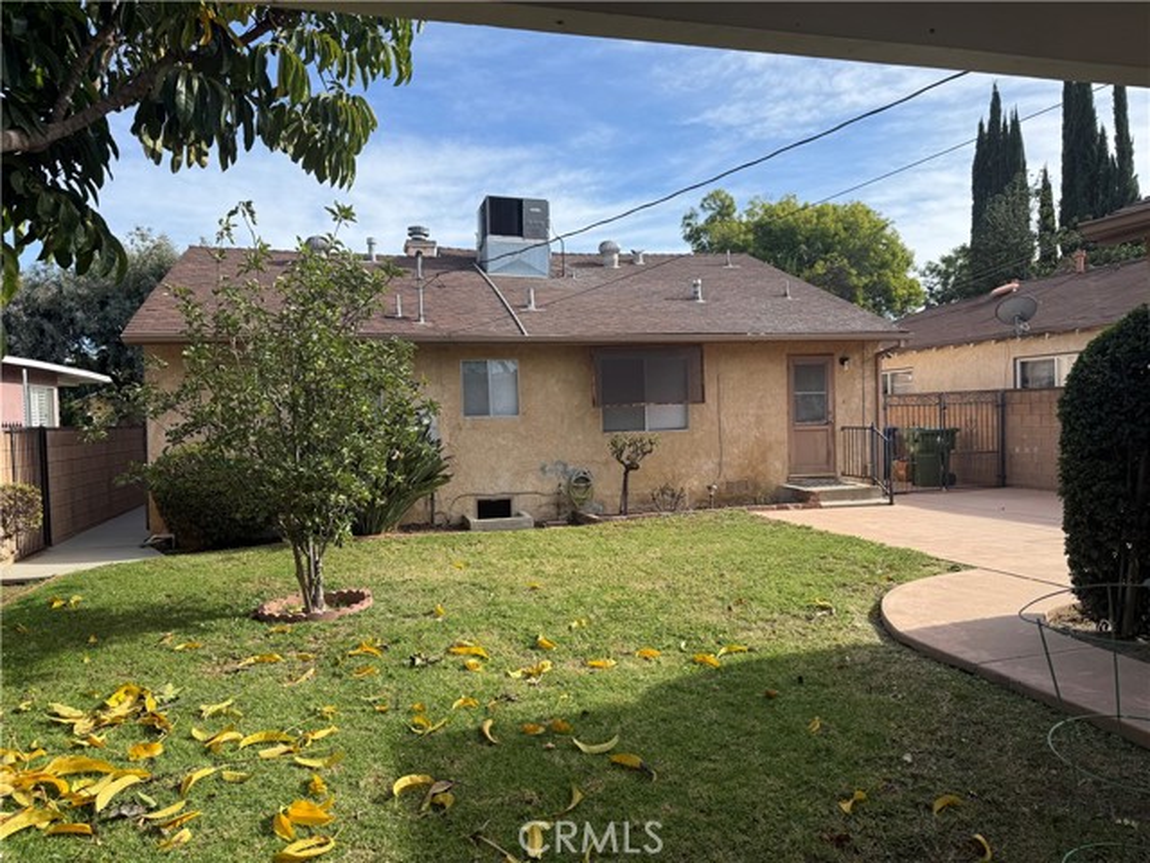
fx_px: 797
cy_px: 432
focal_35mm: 24
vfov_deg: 56.8
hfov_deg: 71.6
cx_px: 575
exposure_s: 1/2801
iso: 80
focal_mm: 6.76
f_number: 1.78
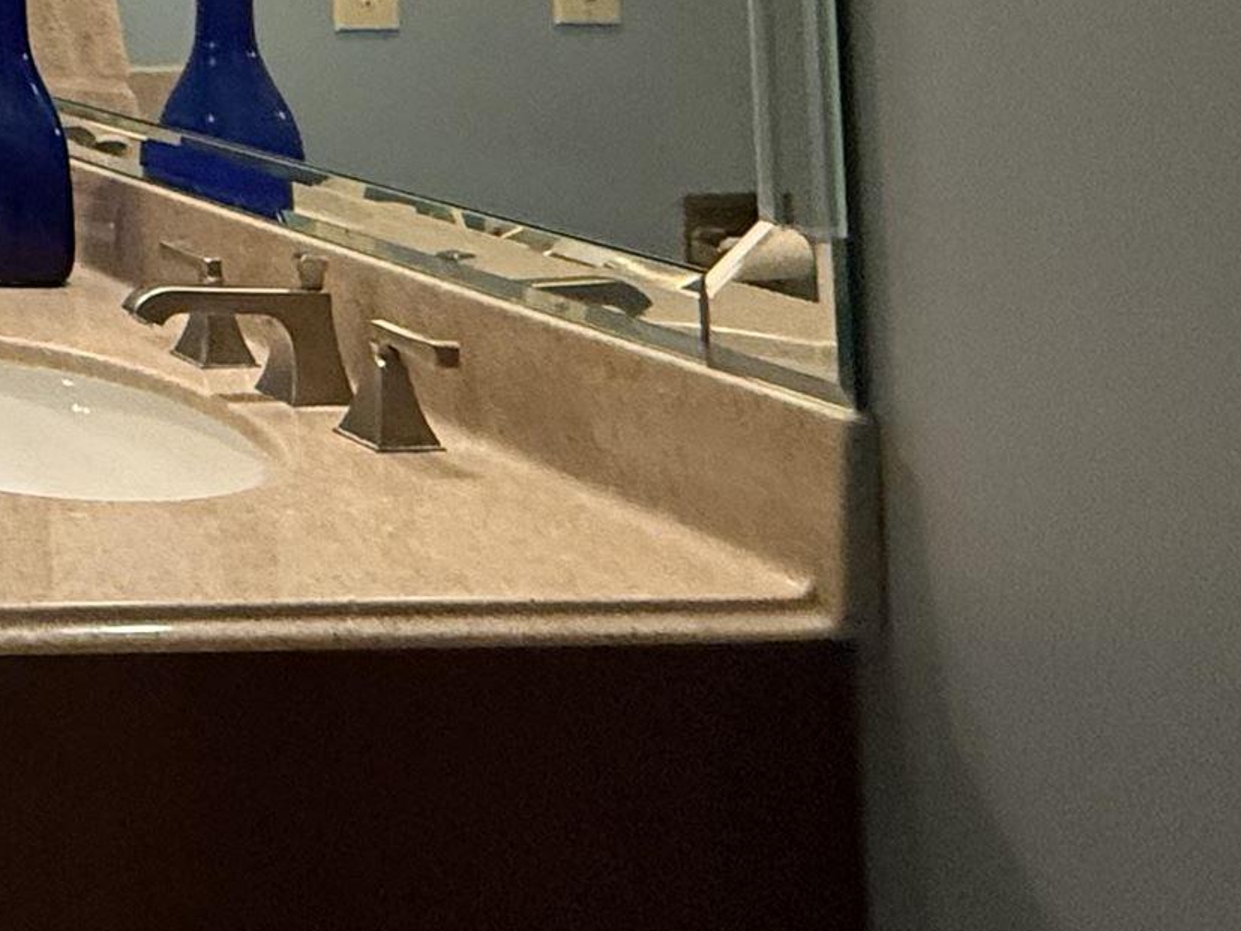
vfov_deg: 24.9
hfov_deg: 24.0
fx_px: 1864
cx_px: -827
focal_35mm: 52
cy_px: -224
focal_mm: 2.22
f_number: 2.2
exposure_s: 1/60
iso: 500
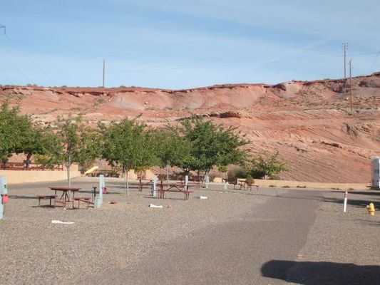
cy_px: 142
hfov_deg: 27.0
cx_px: 190
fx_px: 791
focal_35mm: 72
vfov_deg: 20.4
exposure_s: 1/180
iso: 80
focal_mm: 12
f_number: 9.8
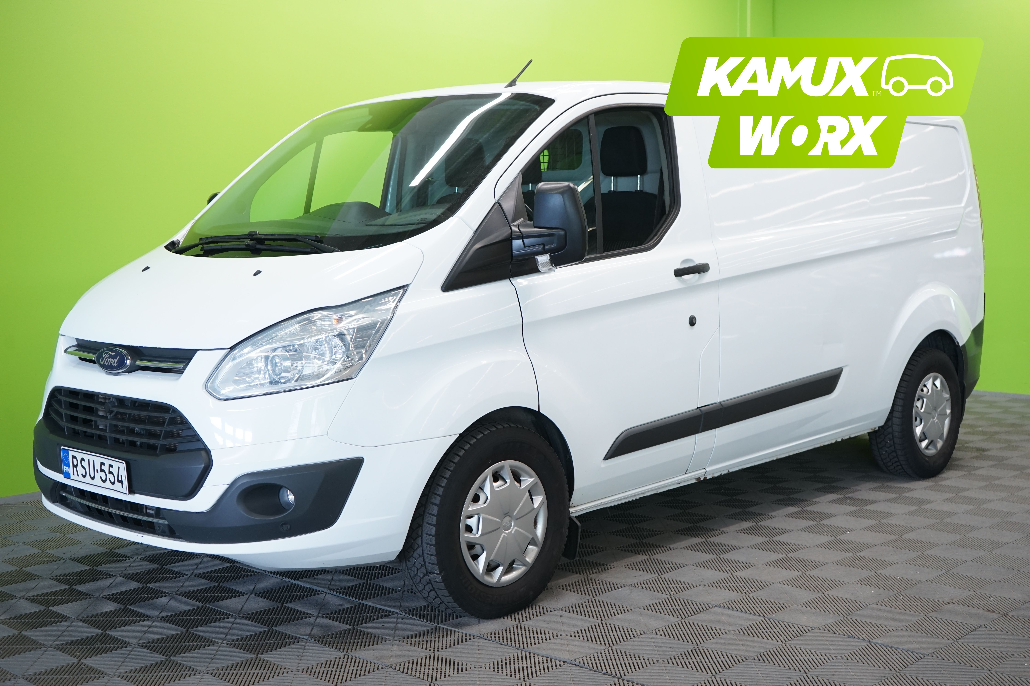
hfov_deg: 45.4
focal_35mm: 43
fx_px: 1230
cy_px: 343
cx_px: 515
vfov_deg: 31.2
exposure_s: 1/50
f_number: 5.6
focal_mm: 43
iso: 800
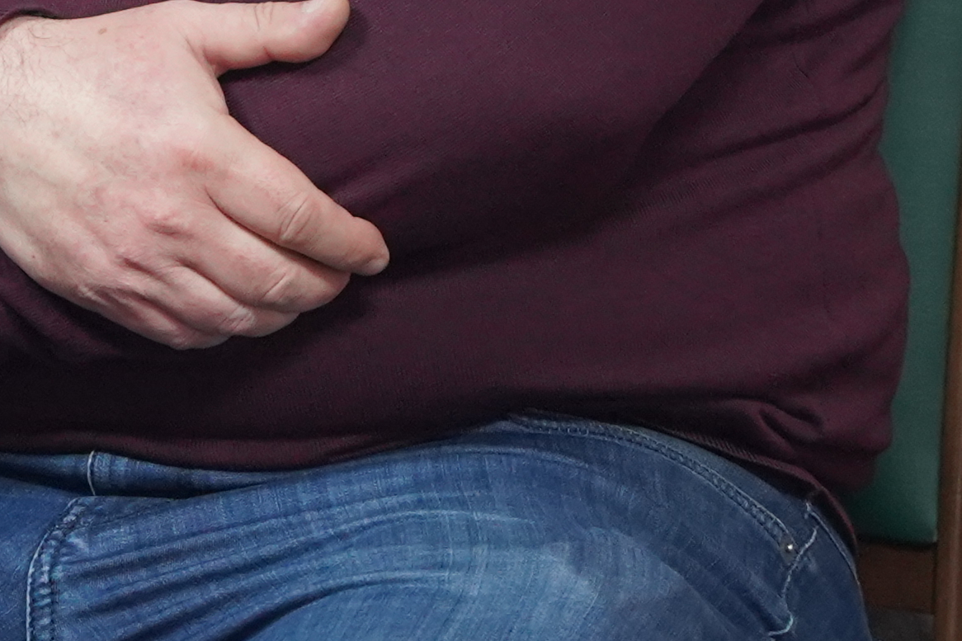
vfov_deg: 3.5
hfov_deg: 5.3
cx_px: -398
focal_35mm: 386
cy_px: -303
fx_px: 10313
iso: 4000
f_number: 4
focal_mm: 75
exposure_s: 1/160
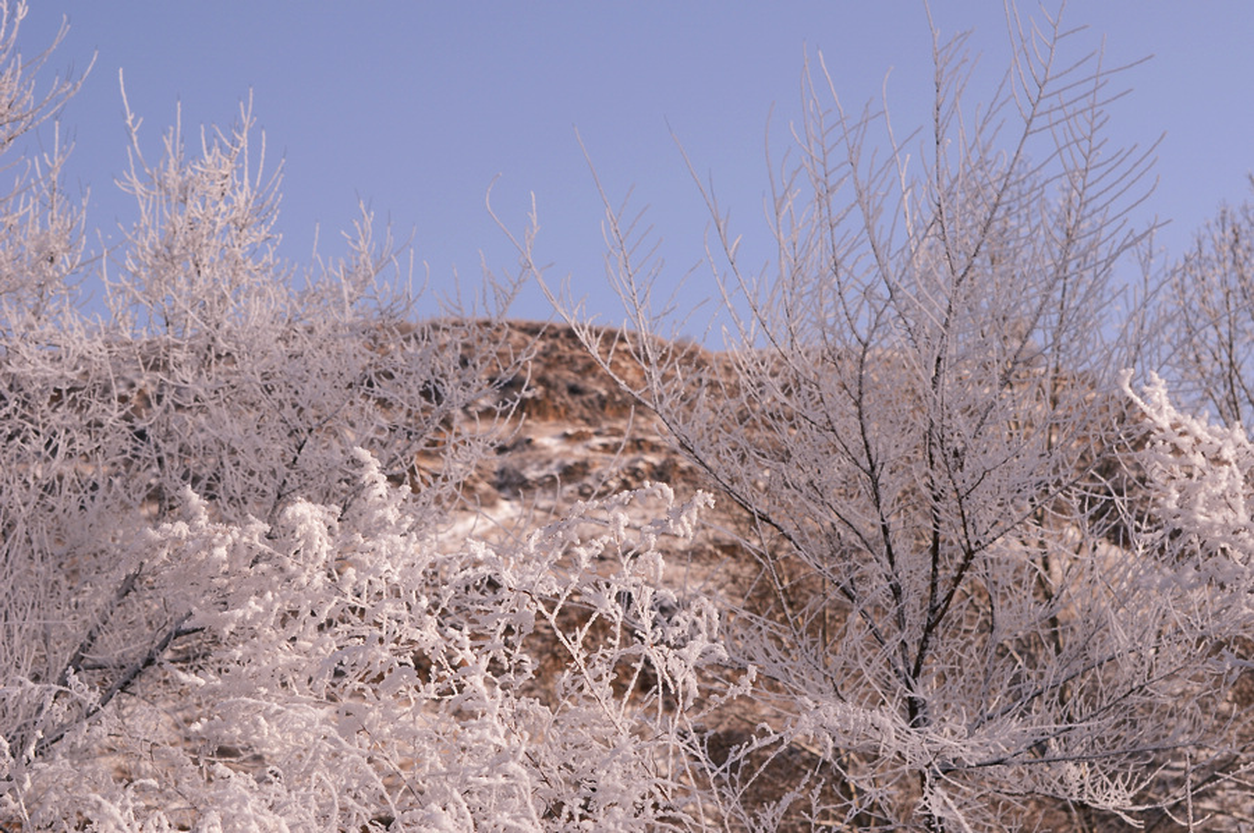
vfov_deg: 13.0
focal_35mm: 105
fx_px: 3653
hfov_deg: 19.5
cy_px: 416
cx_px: 627
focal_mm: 70
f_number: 8
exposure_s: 1/400
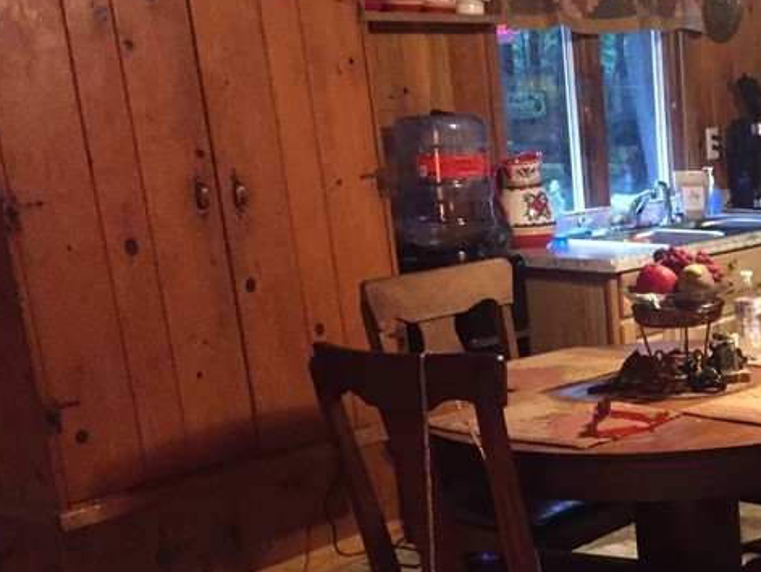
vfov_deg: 22.8
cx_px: 805
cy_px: 499
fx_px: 1386
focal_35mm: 63
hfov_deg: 28.3
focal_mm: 4.15
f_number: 2.2
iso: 400
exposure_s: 1/15
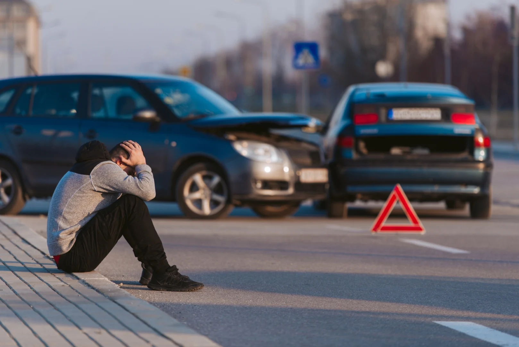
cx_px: 260
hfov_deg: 11.1
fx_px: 2668
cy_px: 174
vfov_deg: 7.4
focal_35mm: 185
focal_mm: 185
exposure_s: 1/1000
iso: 200
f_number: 2.8
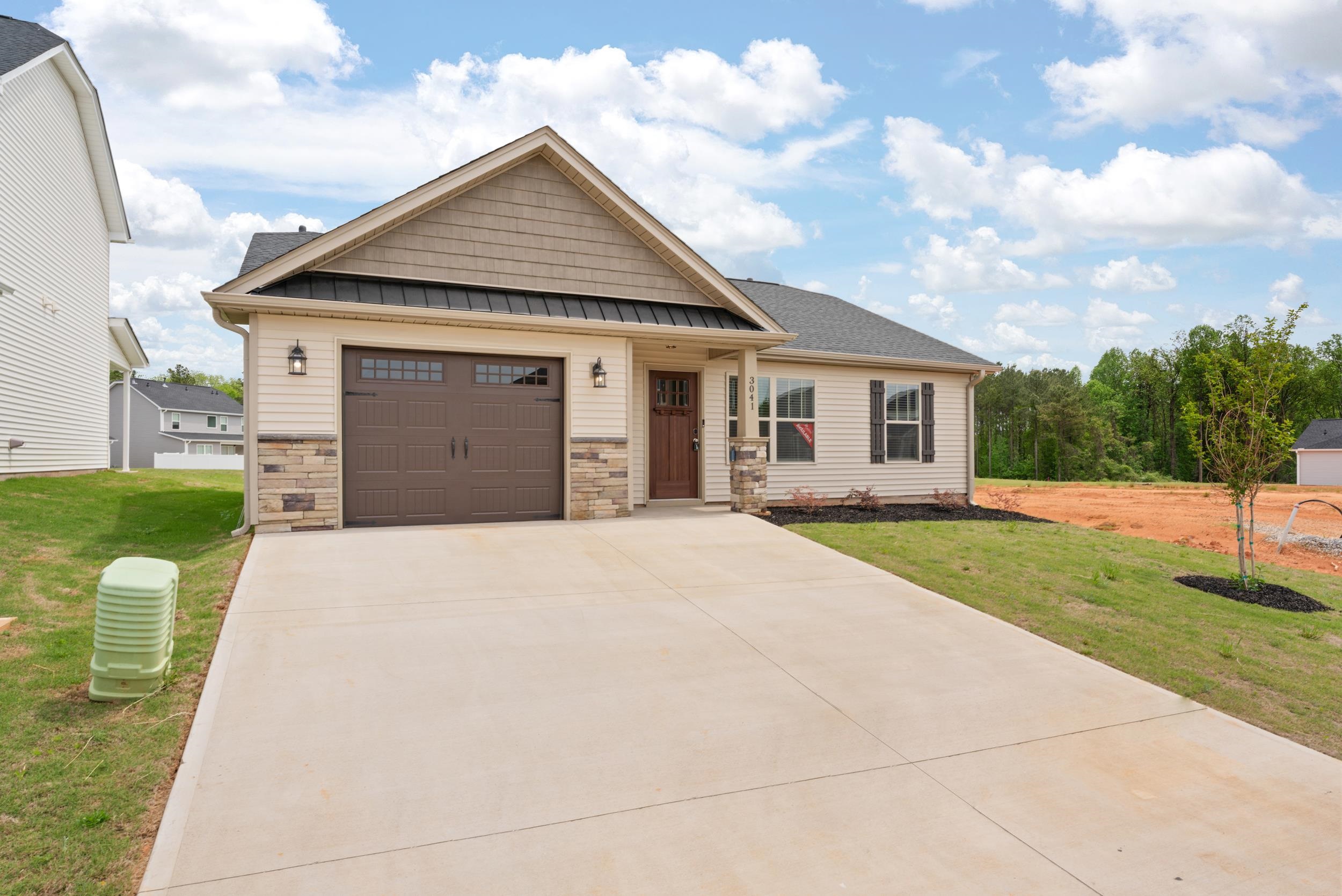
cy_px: 448
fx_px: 727
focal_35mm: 20
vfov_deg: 63.2
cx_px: 671
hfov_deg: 85.4
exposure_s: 1/100
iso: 100
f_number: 9
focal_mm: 19.5
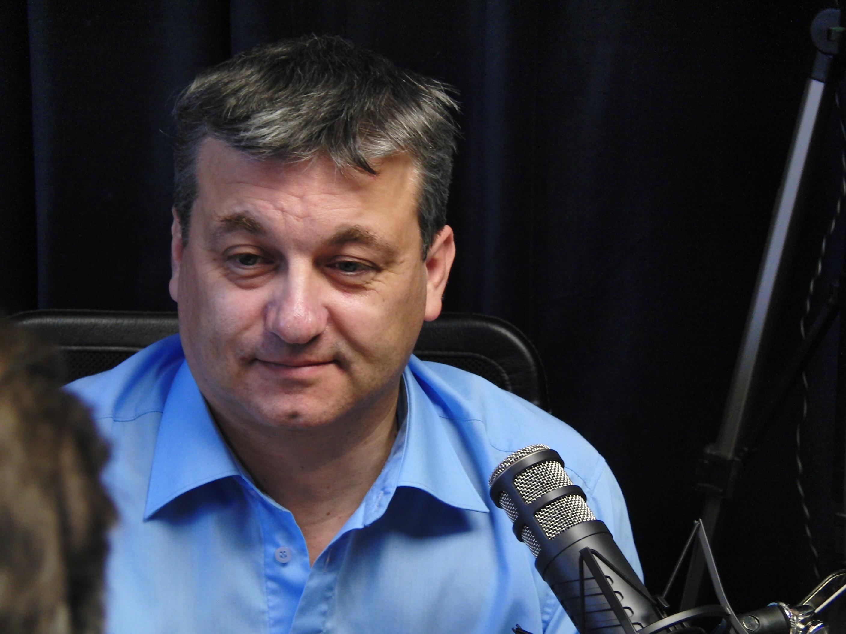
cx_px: 423
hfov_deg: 17.0
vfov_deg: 12.8
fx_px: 2835
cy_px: 317
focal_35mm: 116
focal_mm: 23.5
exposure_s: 1/50
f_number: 3
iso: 200
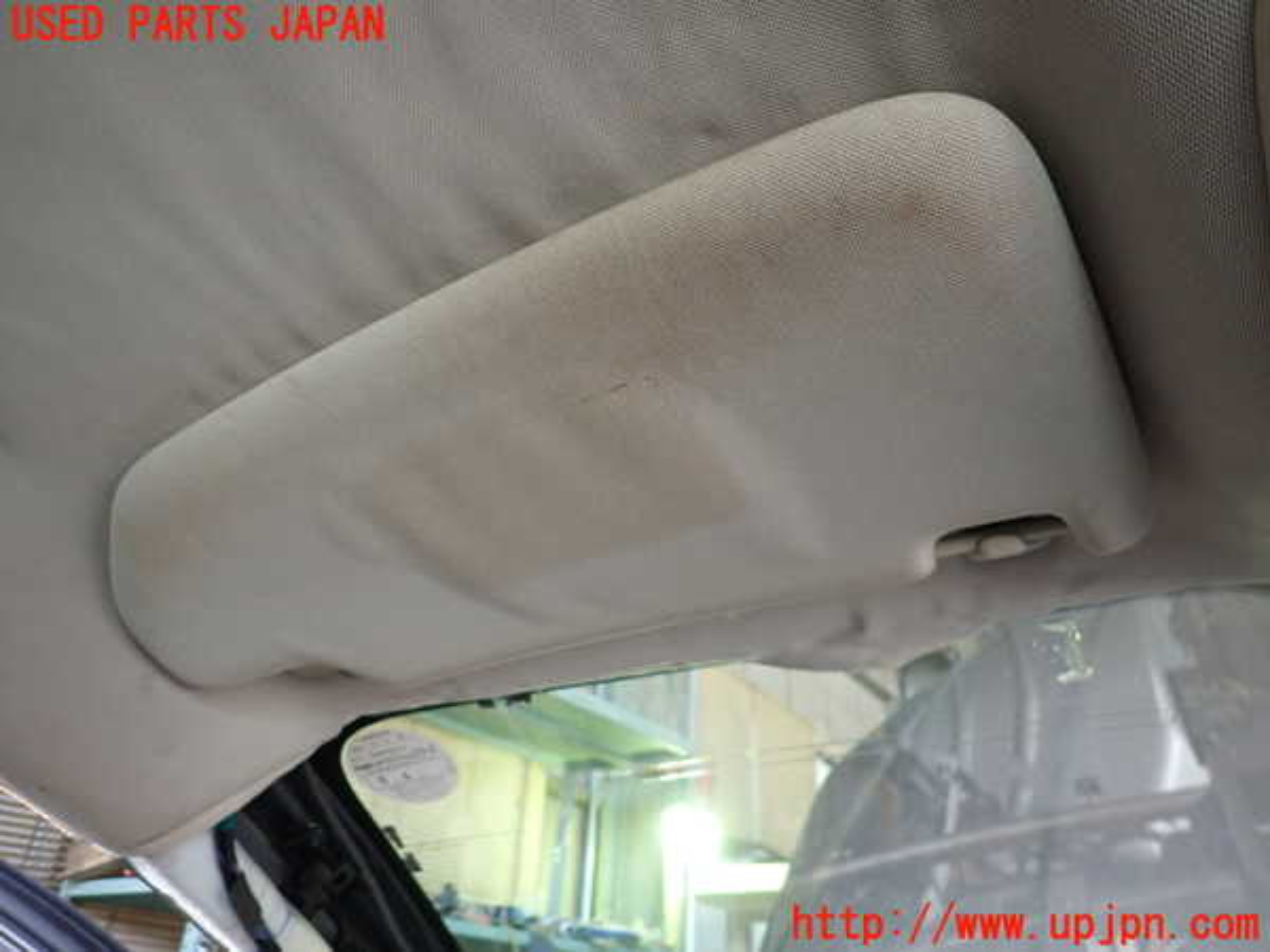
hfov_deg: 69.4
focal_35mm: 25
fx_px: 917
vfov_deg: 54.9
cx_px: 635
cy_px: 476
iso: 200
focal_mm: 4.5
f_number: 2
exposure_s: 1/30
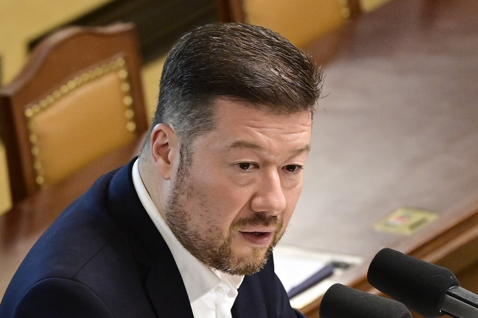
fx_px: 3983
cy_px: 159
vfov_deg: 4.6
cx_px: 239
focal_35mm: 300
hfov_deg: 6.9
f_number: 4
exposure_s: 1/200
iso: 4500
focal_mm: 300
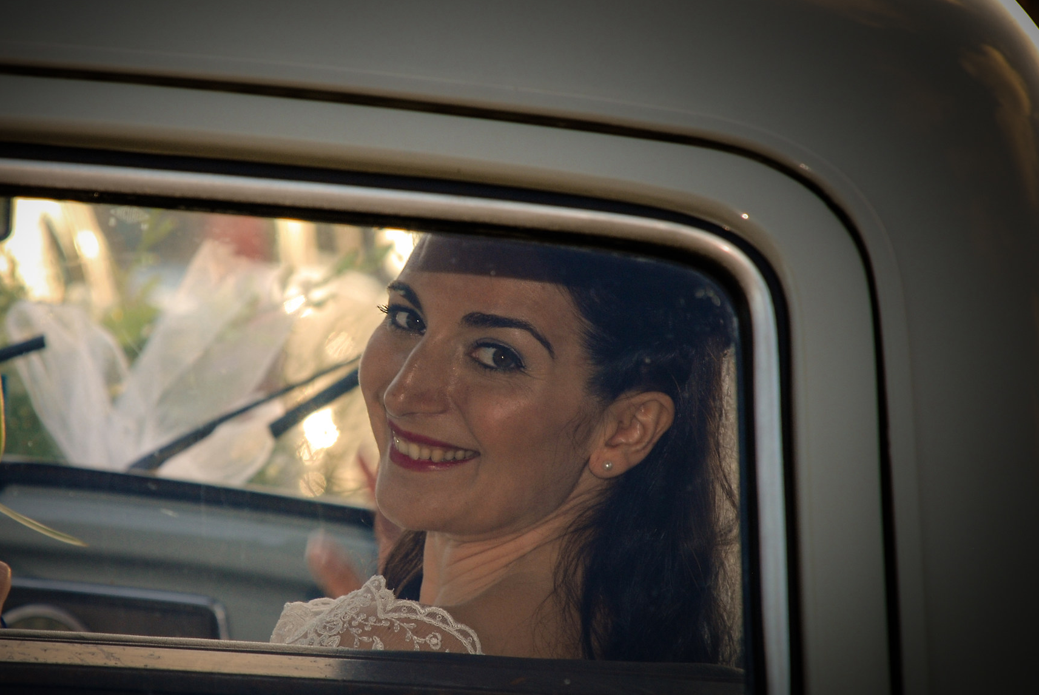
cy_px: 343
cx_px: 372
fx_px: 8196
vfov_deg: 4.9
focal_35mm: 284
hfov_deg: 7.3
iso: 125
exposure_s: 1/125
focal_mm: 135
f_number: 5.6
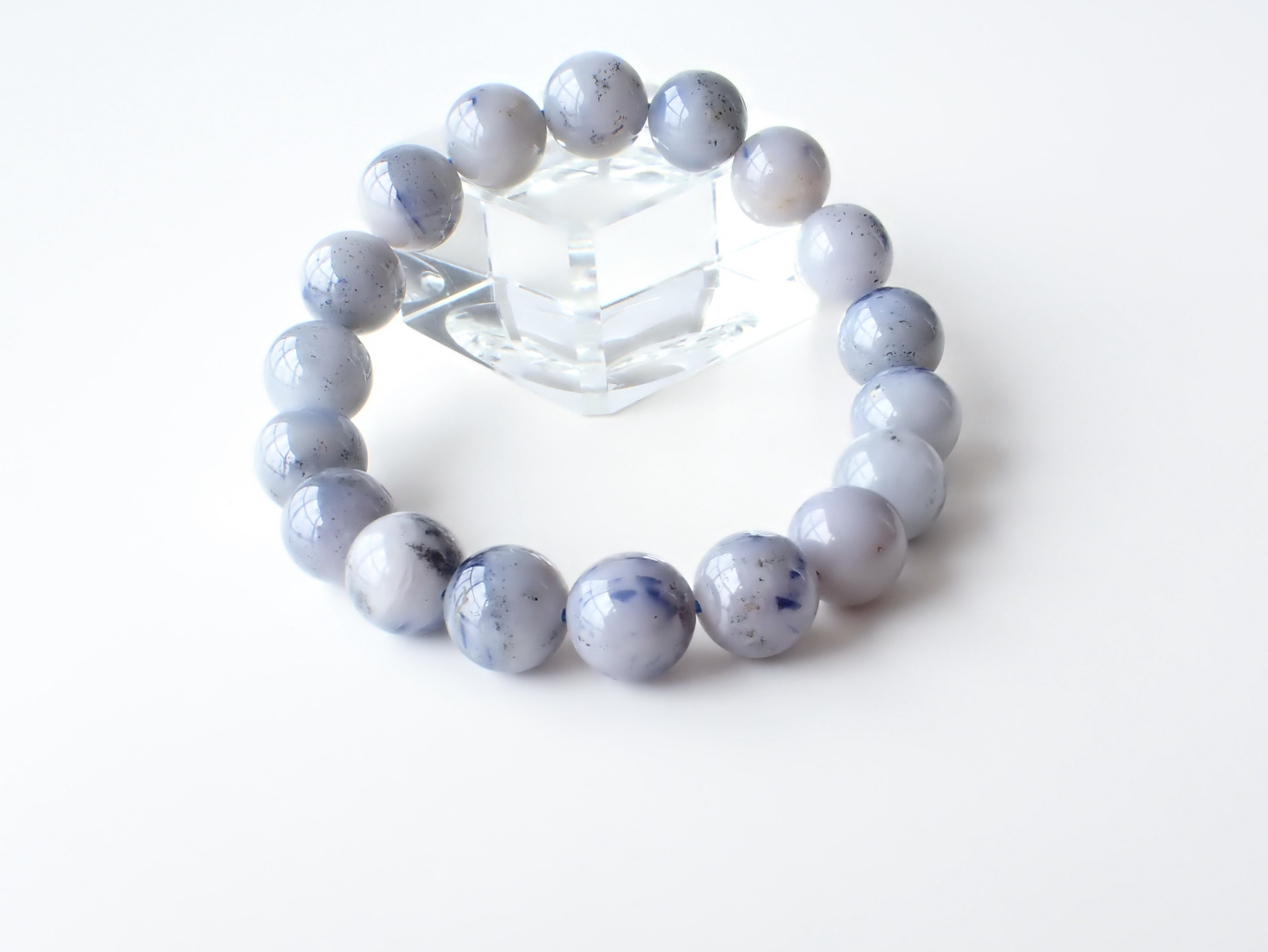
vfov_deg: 46.8
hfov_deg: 60.0
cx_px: 634
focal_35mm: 30
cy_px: 476
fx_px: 1099
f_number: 3.2
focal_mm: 5.4
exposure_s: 1/160
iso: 100
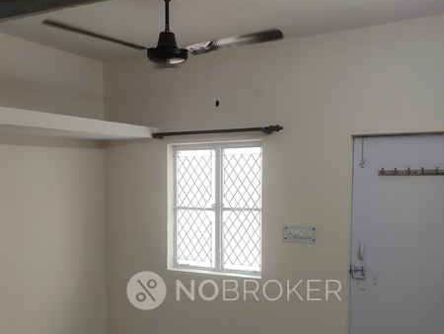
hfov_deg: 50.1
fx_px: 475
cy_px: 209
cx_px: 234
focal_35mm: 37
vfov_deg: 38.4
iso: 174
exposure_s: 1/50
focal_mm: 4.74
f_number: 1.79
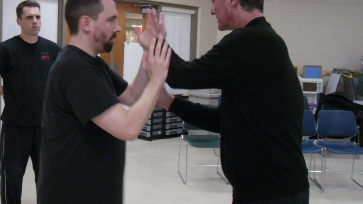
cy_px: 80
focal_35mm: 61
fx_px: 587
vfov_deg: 19.7
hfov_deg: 34.3
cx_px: 156
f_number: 3.5
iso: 400
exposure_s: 1/26
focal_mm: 6.3
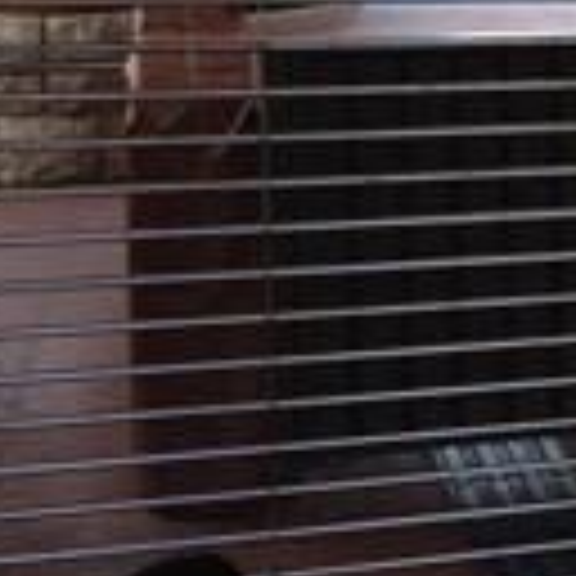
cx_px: 832
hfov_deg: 15.1
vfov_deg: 16.0
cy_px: 99
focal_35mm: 108
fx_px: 2033
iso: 50
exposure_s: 1/40
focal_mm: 4.28
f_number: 2.4
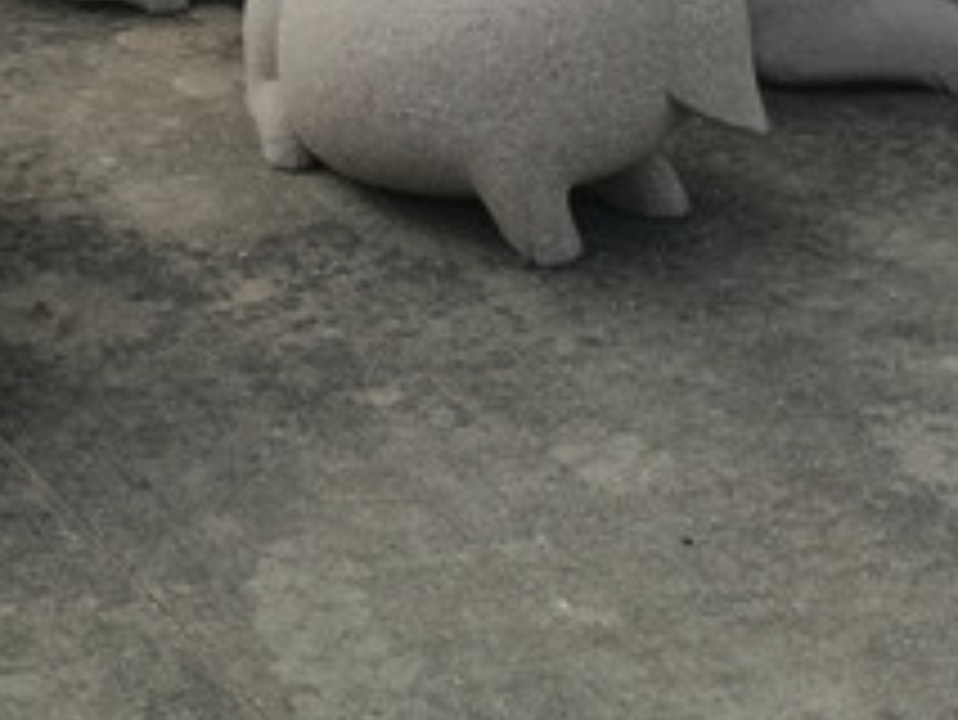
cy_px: -238
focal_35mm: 76
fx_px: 2104
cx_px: 49
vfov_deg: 18.0
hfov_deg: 24.7
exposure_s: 1/1445
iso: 50
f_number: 2
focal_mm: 4.04
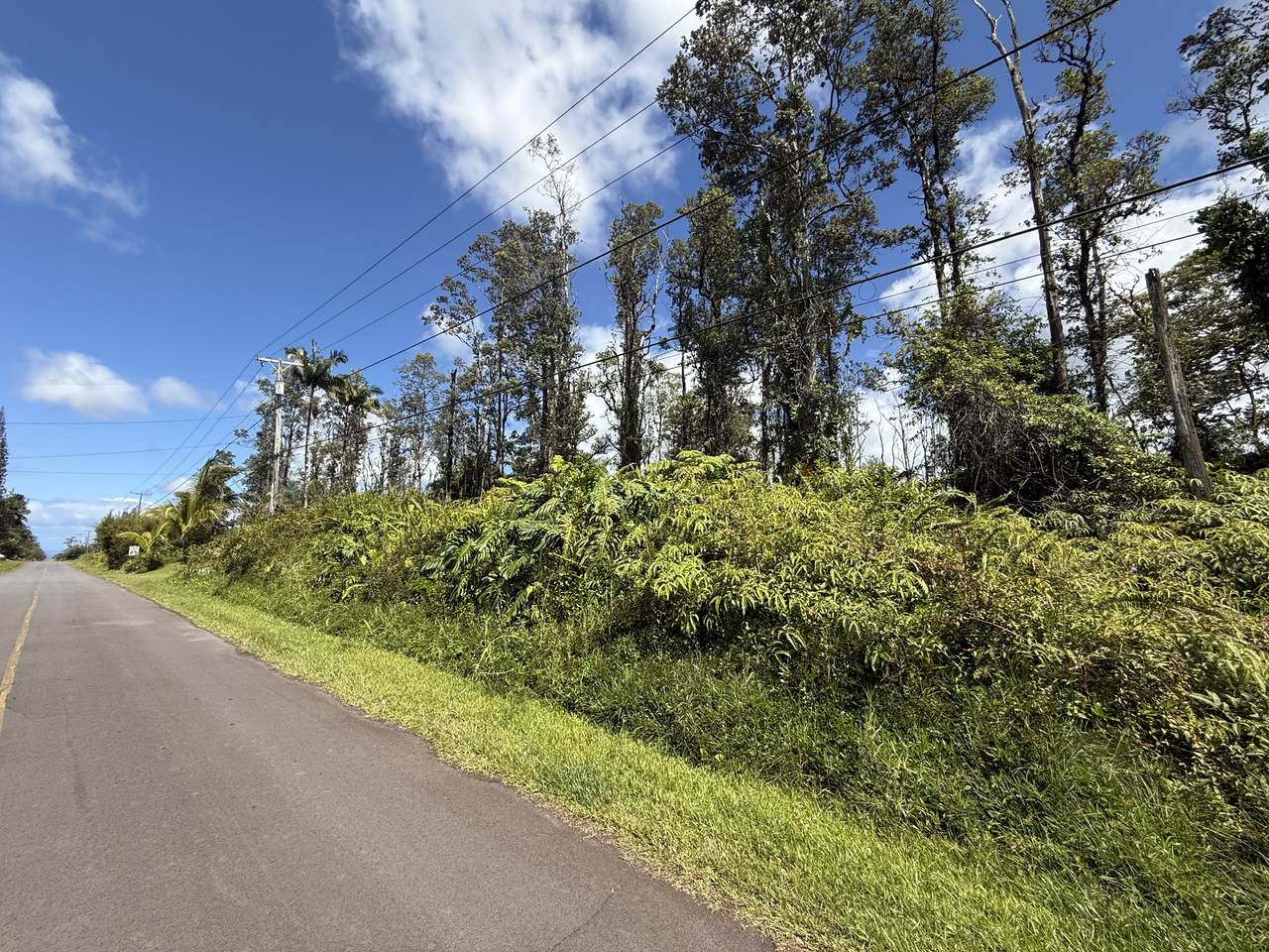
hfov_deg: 102.1
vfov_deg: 85.7
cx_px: 634
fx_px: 513
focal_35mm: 14
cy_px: 476
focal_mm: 2.22
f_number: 2.2
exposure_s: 1/1497
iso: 50
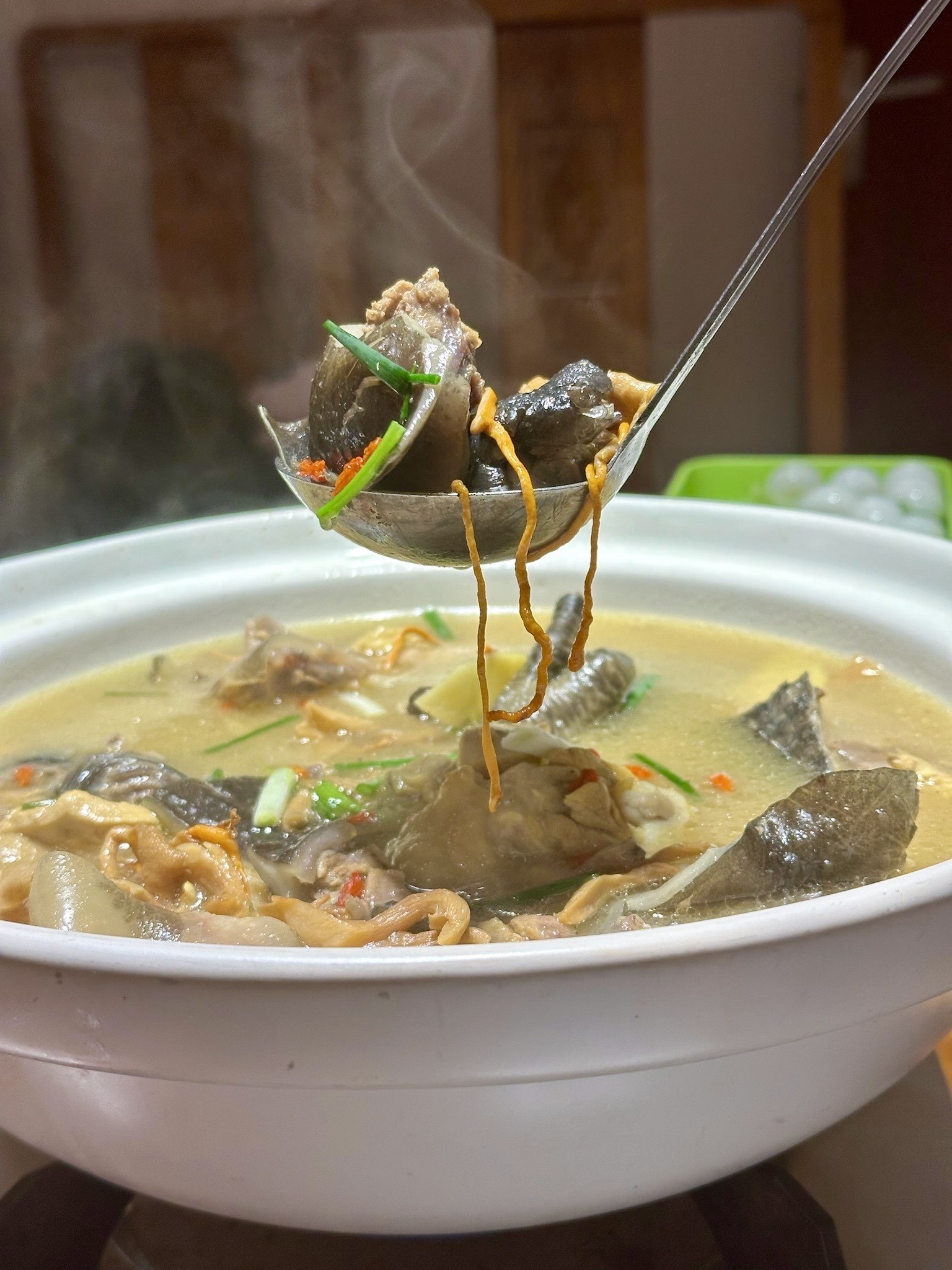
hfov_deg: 30.3
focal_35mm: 48
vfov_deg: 39.7
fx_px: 1760
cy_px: 635
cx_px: 476
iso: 50
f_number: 1.78
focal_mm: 6.86
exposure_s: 1/100
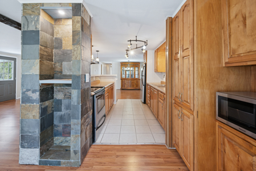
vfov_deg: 81.3
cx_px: 128
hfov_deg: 104.2
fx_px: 100
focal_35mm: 14
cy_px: 86
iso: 400
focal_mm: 14
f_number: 8
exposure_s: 1/10
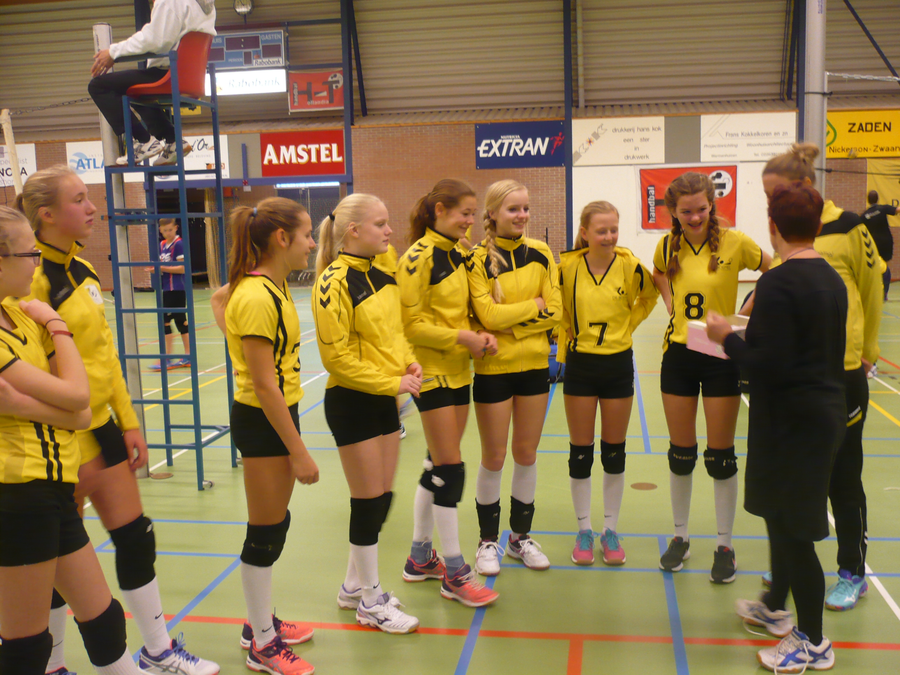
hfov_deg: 52.6
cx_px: 450
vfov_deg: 40.7
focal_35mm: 35
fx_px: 910
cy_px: 338
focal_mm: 5.8
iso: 200
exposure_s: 1/15
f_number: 2.8
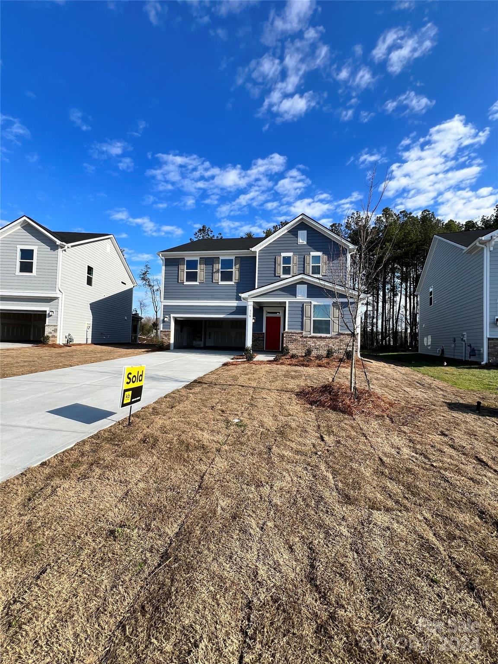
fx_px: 249
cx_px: 249
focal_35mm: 13
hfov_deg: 89.9
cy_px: 332
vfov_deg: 106.2
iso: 32
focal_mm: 1.57
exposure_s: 1/1074
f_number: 1.8
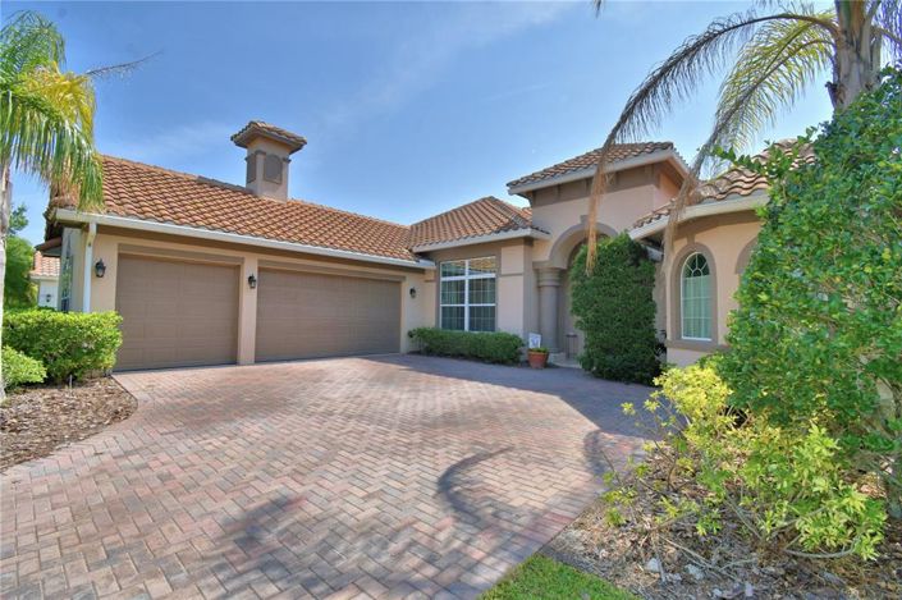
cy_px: 300
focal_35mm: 15
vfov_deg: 77.2
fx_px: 376
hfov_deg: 100.4
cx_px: 451
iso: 100
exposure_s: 1/250
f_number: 10
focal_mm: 10
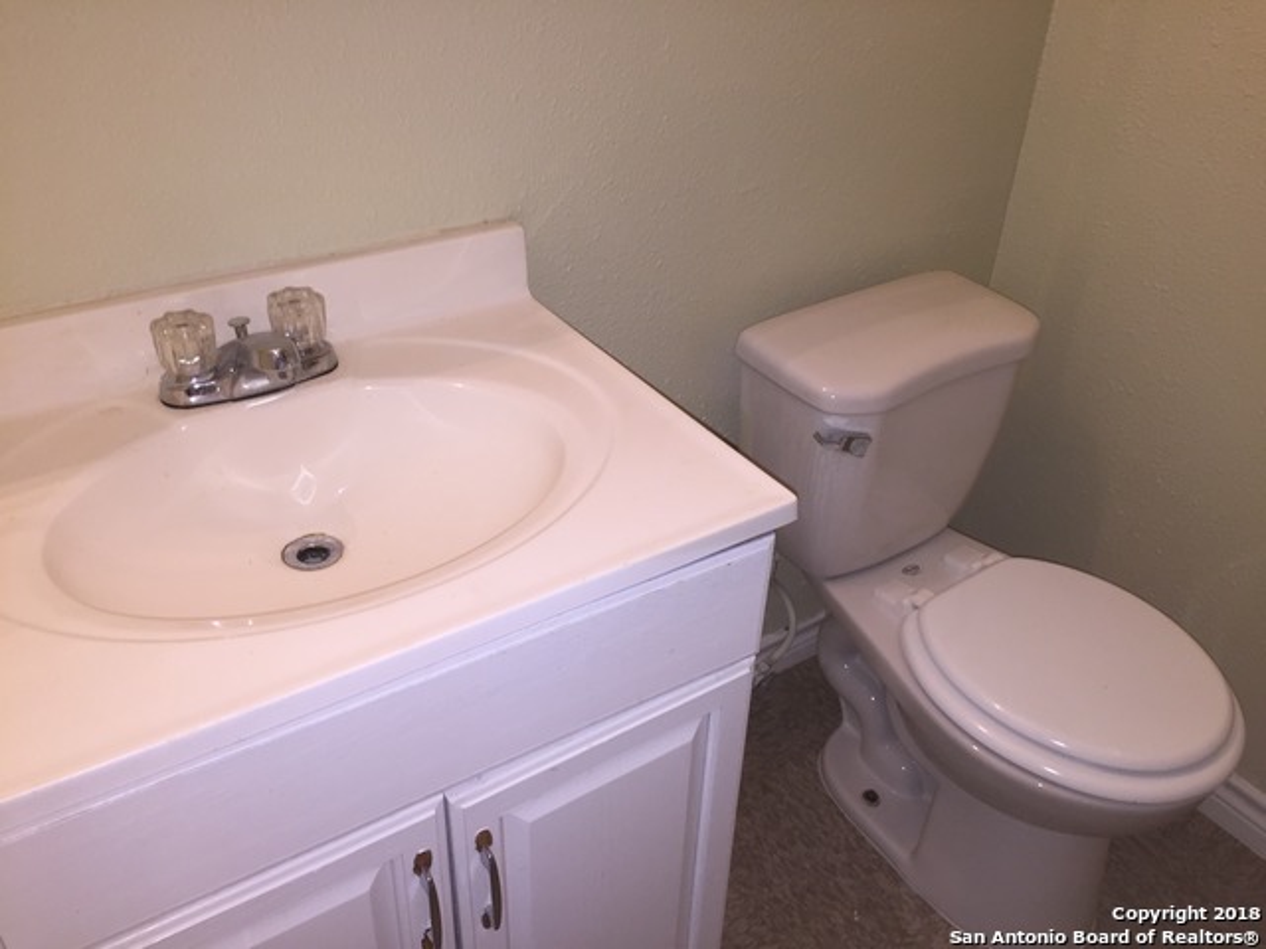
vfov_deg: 48.2
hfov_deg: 61.7
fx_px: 1061
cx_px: 633
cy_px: 474
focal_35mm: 29
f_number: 2.2
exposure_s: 1/30
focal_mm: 4.15
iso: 40
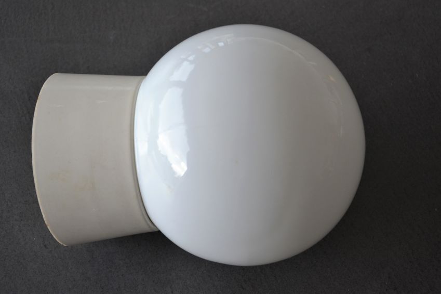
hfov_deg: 31.9
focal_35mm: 63
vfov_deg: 21.6
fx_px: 772
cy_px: 147
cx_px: 220
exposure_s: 1/80
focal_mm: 42
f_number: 4.8
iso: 400
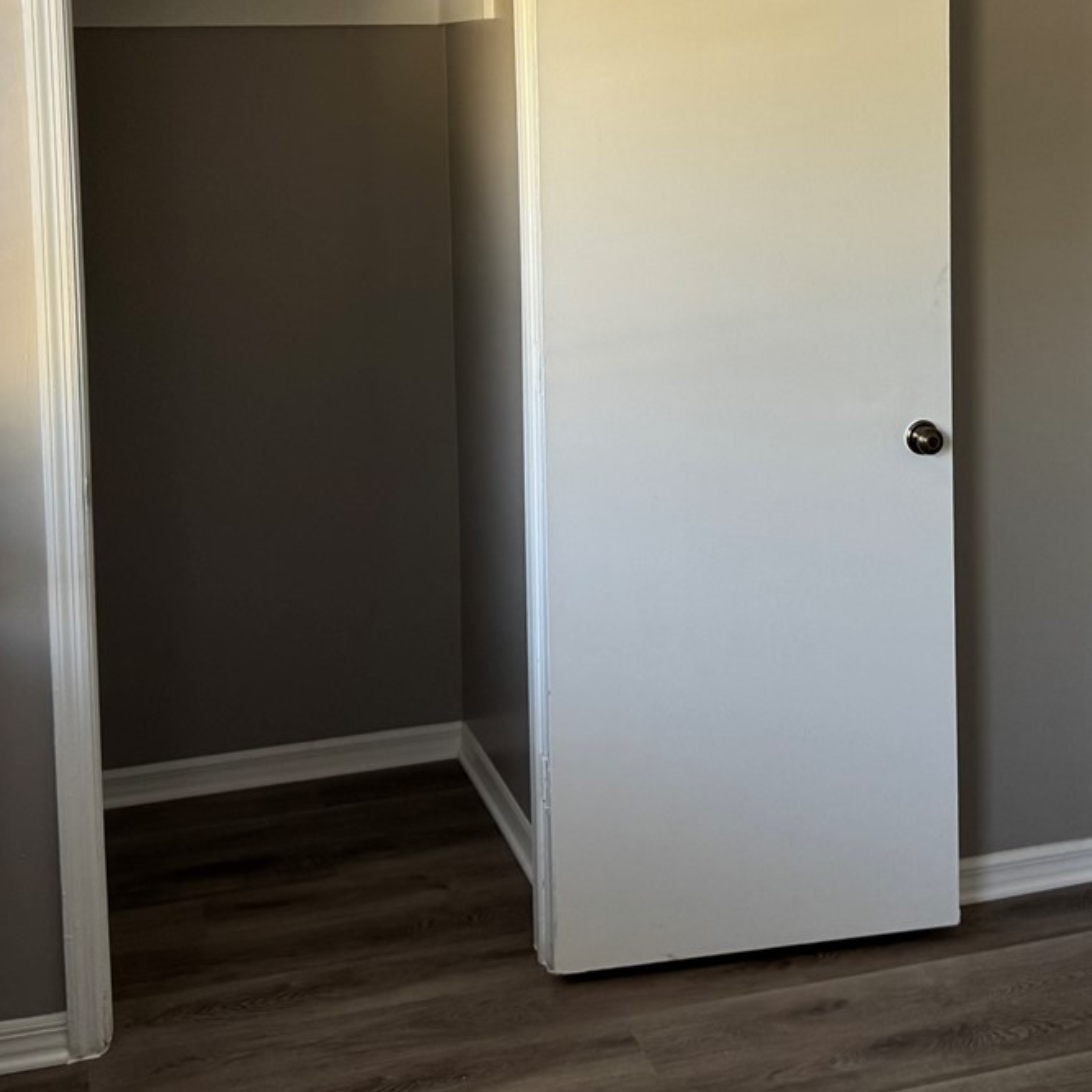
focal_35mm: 51
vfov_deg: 32.4
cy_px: 197
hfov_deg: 33.3
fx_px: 1820
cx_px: 659
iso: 200
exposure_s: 1/120
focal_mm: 6.76
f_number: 1.78
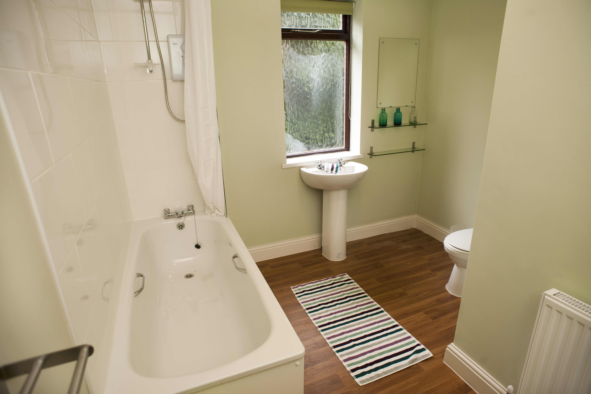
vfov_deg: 61.9
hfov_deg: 84.0
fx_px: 328
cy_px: 197
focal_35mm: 20
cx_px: 296
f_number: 4.5
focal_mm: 20
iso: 250
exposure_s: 1/40
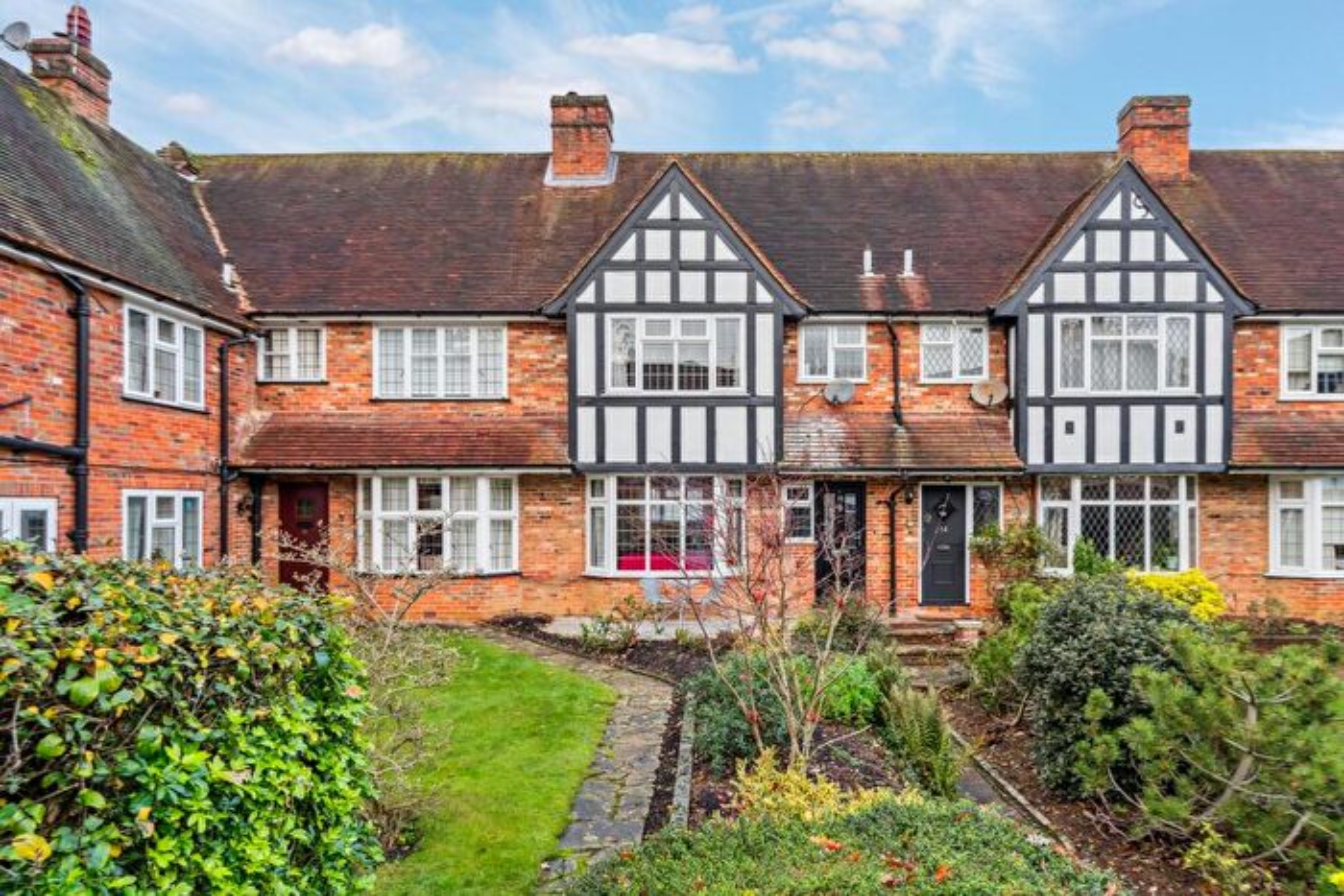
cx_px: 672
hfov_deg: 84.0
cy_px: 448
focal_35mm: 20
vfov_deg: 62.0
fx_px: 747
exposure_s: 1/100
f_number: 5.6
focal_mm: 20
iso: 500
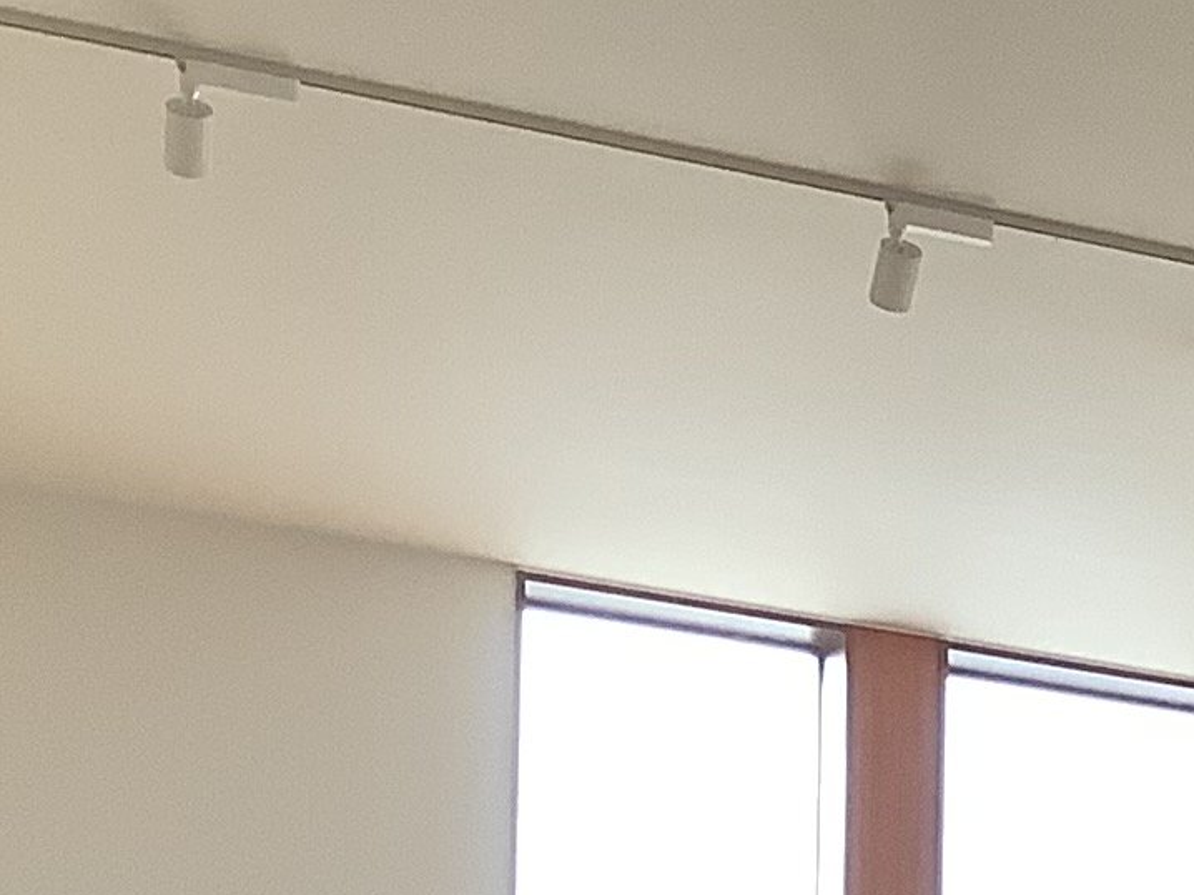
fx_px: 4862
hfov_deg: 13.0
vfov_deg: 9.8
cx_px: 1942
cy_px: 1795
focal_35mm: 141
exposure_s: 1/120
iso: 80
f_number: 2.4
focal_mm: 3.3
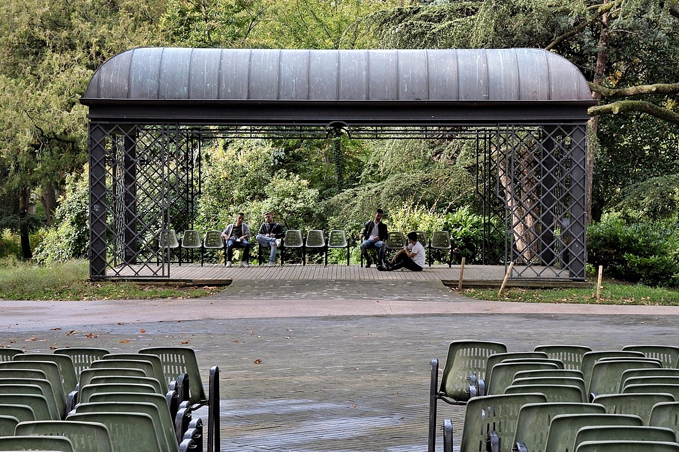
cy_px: 226
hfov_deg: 31.9
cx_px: 340
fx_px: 1188
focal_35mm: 63
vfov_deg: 21.6
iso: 560
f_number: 11
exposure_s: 1/180
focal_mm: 42
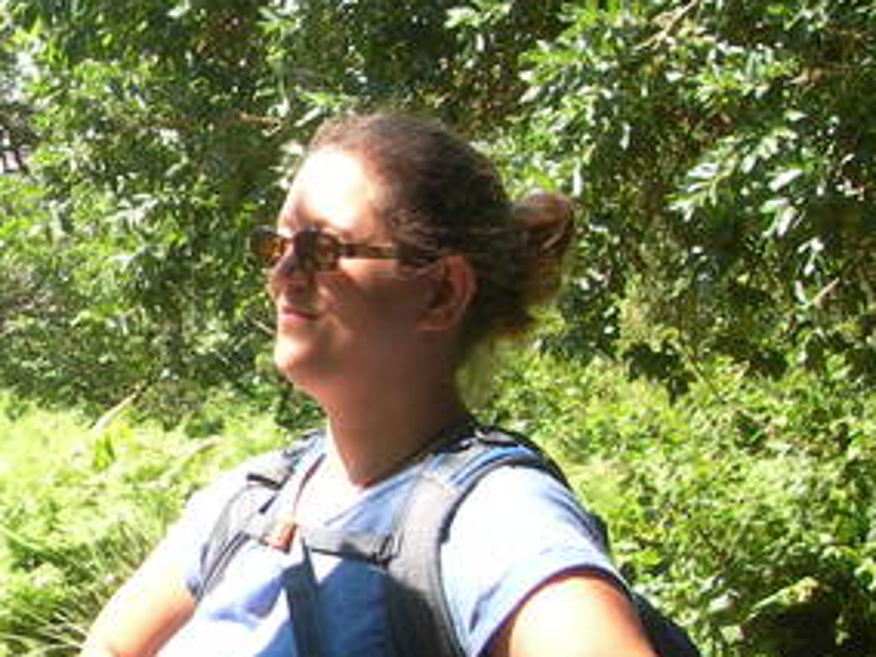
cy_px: 293
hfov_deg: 17.2
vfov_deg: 13.8
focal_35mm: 107
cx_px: -299
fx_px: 2708
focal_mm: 7.8
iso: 50
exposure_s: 1/97.3
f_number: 4.8
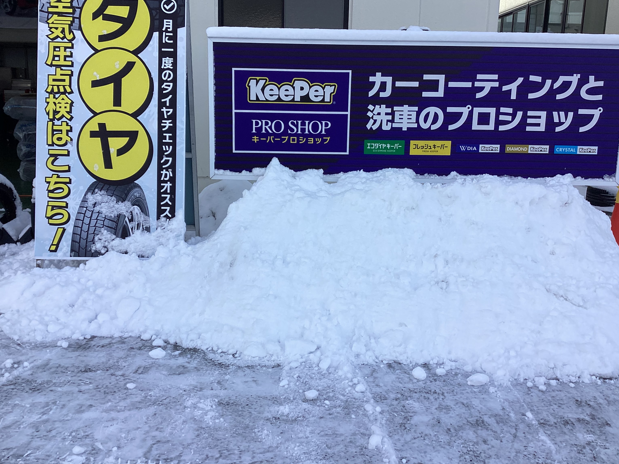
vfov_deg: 42.9
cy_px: 222
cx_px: 307
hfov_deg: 55.3
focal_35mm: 33
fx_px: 590
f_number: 2.4
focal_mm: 3.3
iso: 25
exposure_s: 1/886
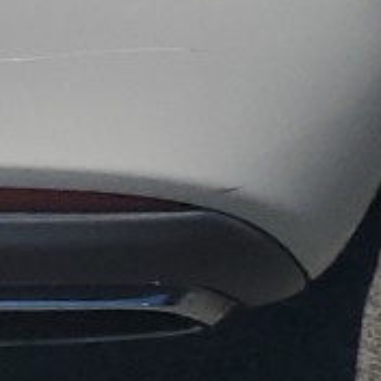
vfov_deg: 8.0
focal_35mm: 209
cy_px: -368
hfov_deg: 7.8
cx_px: -537
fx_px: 2603
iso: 52
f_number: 1.5
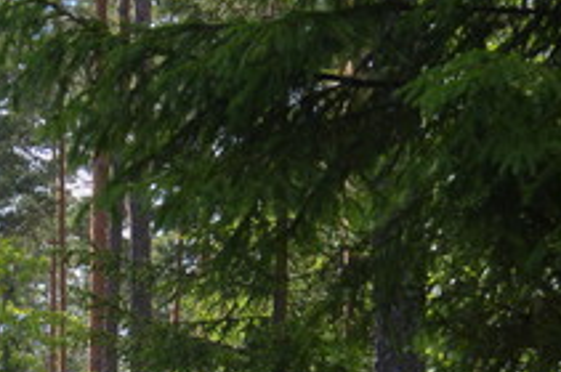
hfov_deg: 8.8
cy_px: 640
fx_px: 3610
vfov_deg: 5.8
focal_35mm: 232
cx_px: -157
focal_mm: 34
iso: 100
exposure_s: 1/160
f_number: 6.3
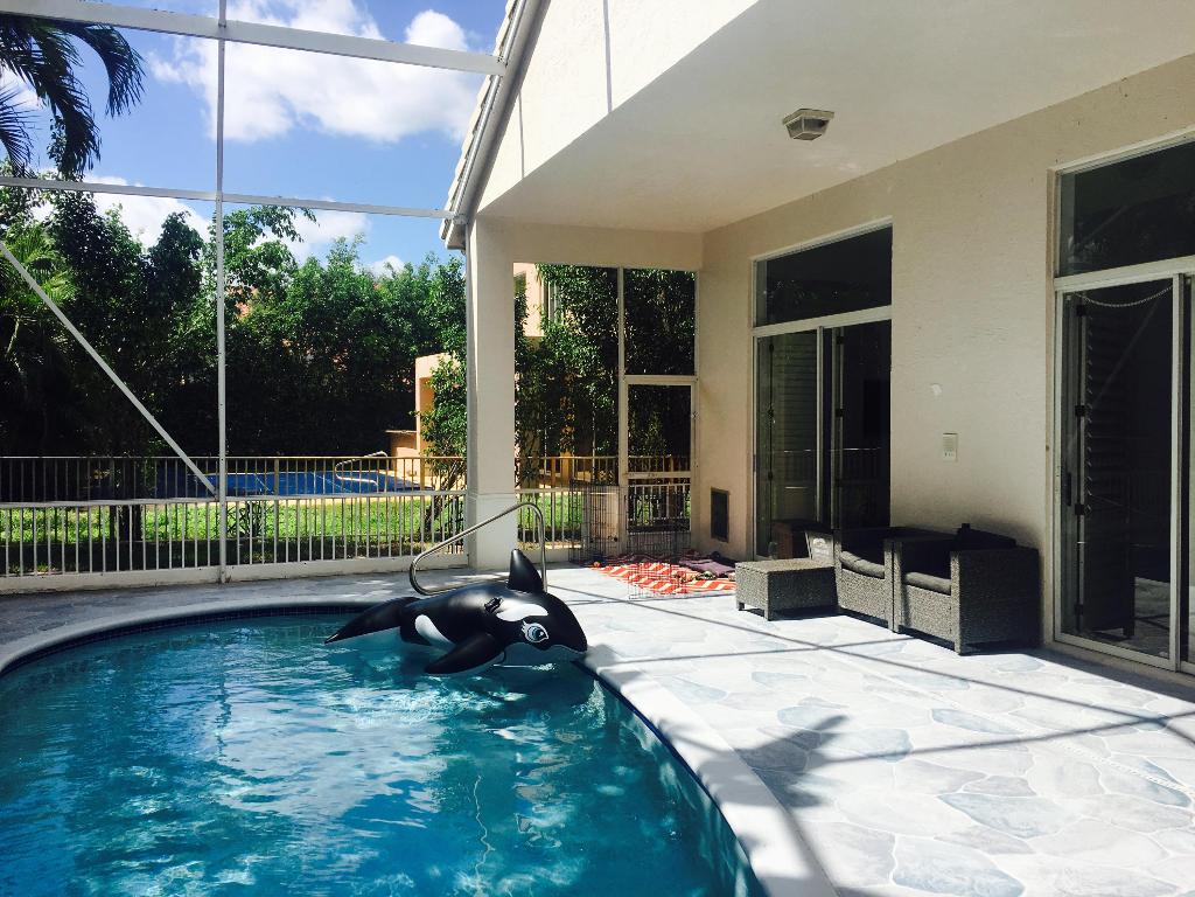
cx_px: 598
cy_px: 448
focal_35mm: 29
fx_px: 1001
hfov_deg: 61.7
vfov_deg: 48.2
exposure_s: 1/999
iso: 25
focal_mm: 4.15
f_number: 2.2
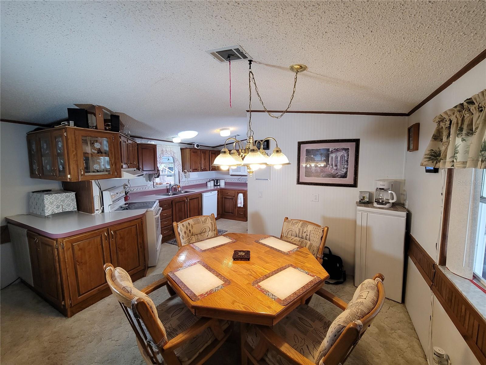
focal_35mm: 13
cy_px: 182
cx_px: 243
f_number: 2.2
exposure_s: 1/60
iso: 200
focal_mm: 2.2
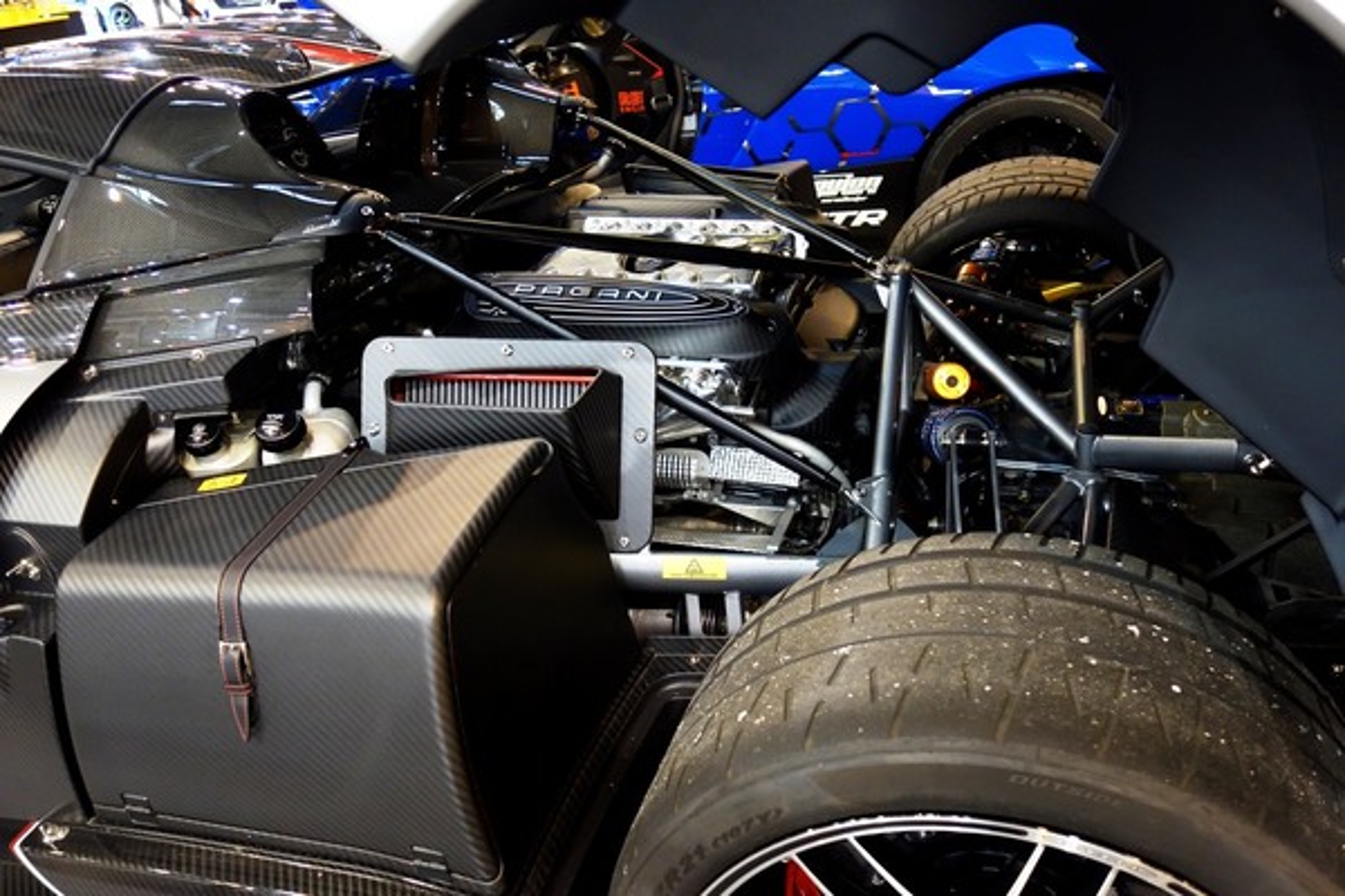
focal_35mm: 30
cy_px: 448
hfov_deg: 61.9
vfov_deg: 43.6
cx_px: 672
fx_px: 1121
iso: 640
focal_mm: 11.32
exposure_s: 1/40
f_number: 2.2
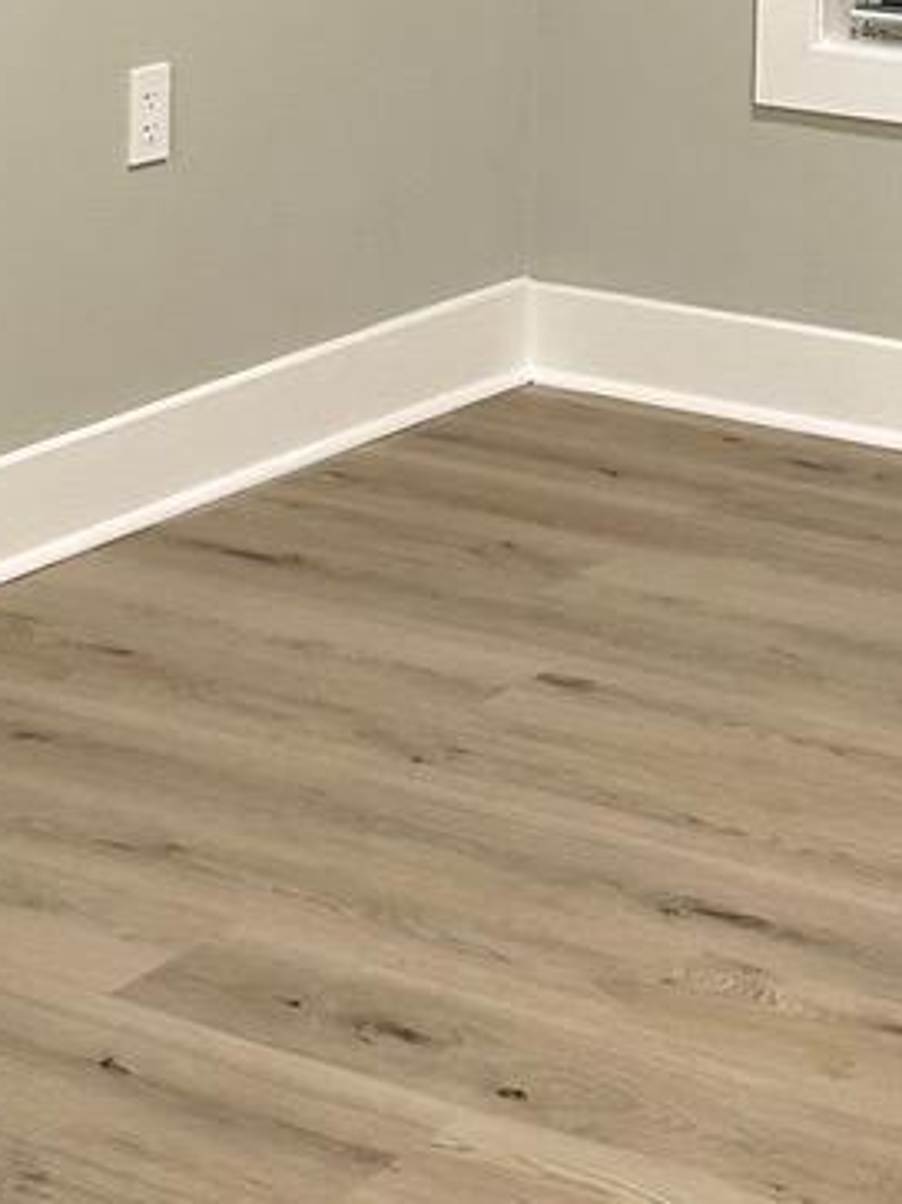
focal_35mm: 110
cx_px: 749
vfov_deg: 16.9
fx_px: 3824
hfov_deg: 13.4
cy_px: -332
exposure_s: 1/60
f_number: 1.5
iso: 125
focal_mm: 5.7
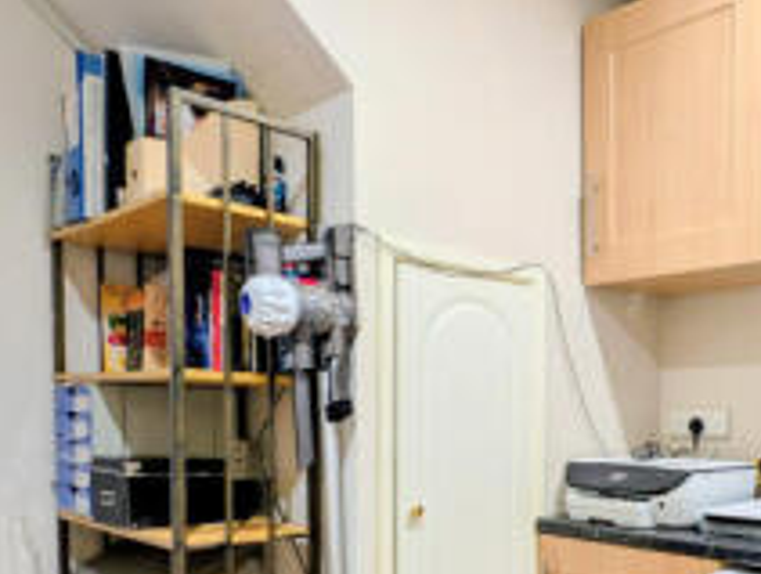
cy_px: 468
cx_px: 664
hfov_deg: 50.0
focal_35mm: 33
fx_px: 727
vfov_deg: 41.1
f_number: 1.95
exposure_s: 1/20.4
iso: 134
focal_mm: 2.23
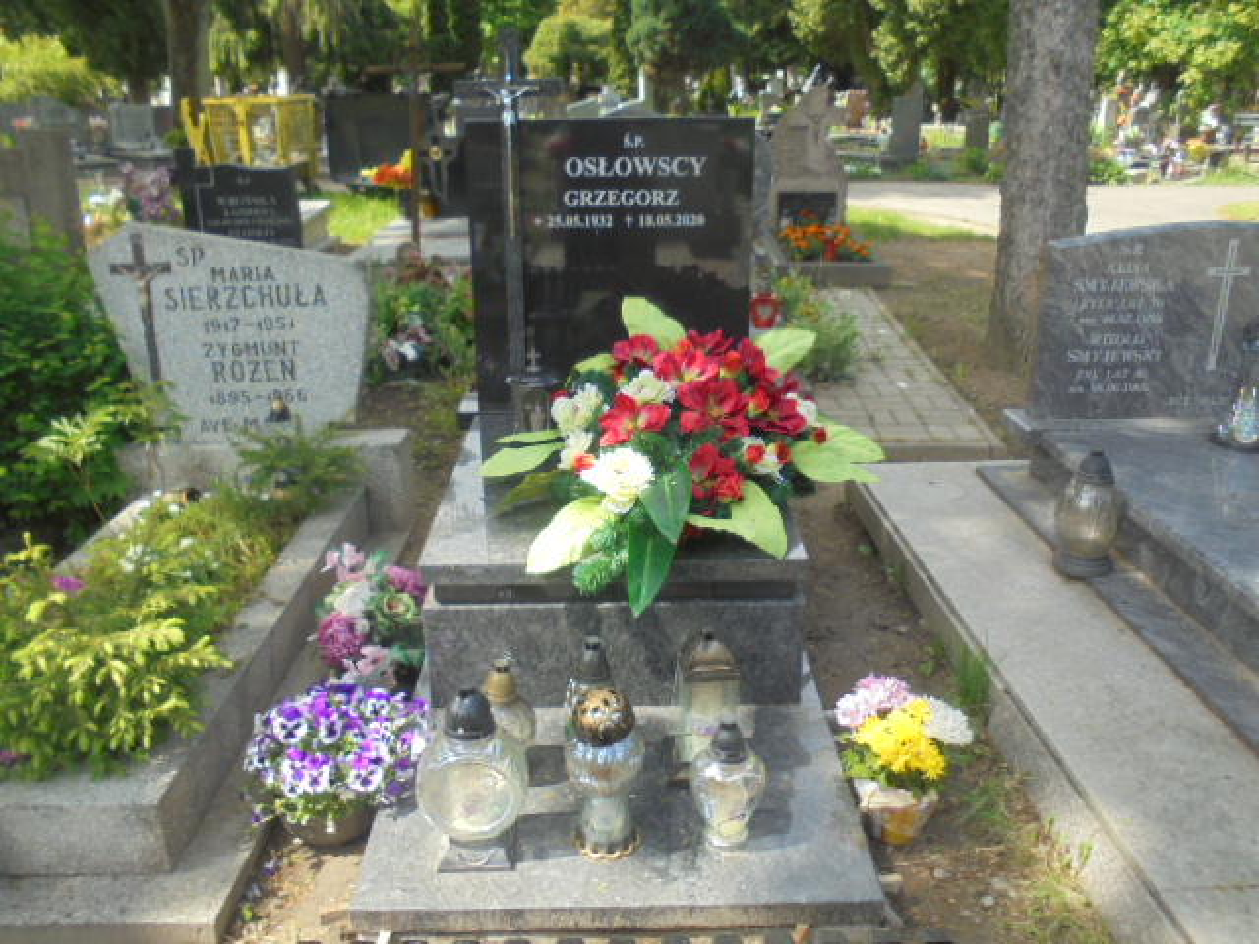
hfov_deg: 61.7
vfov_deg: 48.2
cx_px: 630
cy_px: 472
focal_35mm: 29
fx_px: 1055
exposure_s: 1/250
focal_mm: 5.3
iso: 100
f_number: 3.7
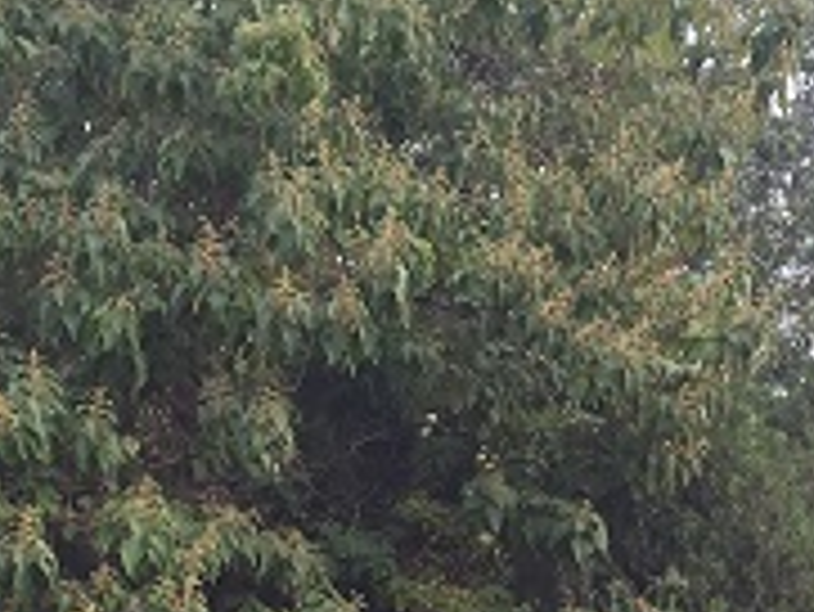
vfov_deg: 12.1
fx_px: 2635
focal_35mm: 112
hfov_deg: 17.3
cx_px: 724
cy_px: 1132
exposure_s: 1/253
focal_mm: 4.15
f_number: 2.2
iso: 32
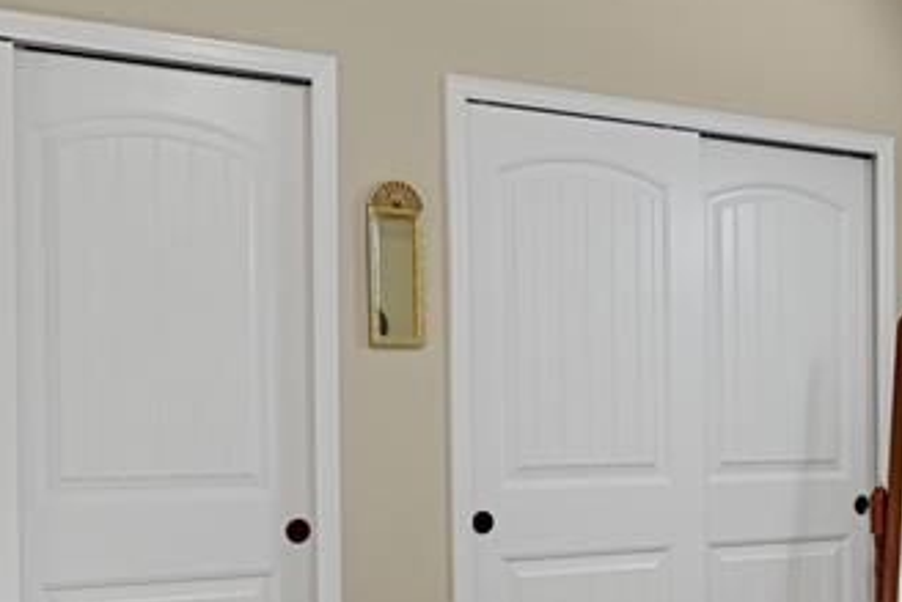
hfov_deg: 36.6
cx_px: 676
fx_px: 1328
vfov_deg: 25.2
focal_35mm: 53
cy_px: 459
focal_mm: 17
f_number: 8
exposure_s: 1/15
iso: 12800
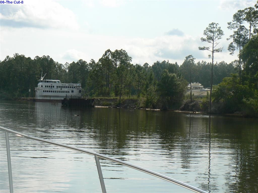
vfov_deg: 15.9
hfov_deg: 21.1
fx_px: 693
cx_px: 129
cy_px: 96
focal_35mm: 93
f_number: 7.1
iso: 80
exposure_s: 1/500
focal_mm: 15.5
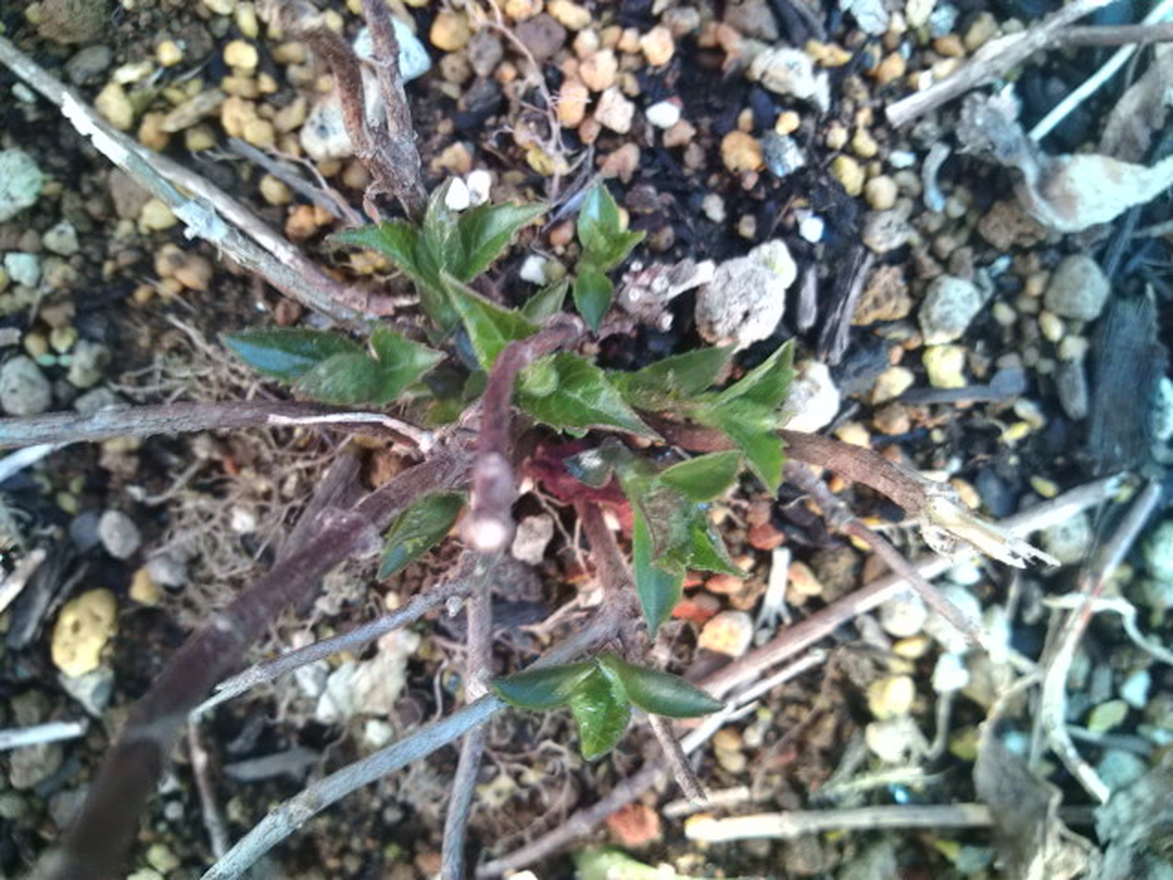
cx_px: 586
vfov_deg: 44.2
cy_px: 440
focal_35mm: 32
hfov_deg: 56.8
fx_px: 1084
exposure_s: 1/25
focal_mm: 3.3
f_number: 2.8
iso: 75
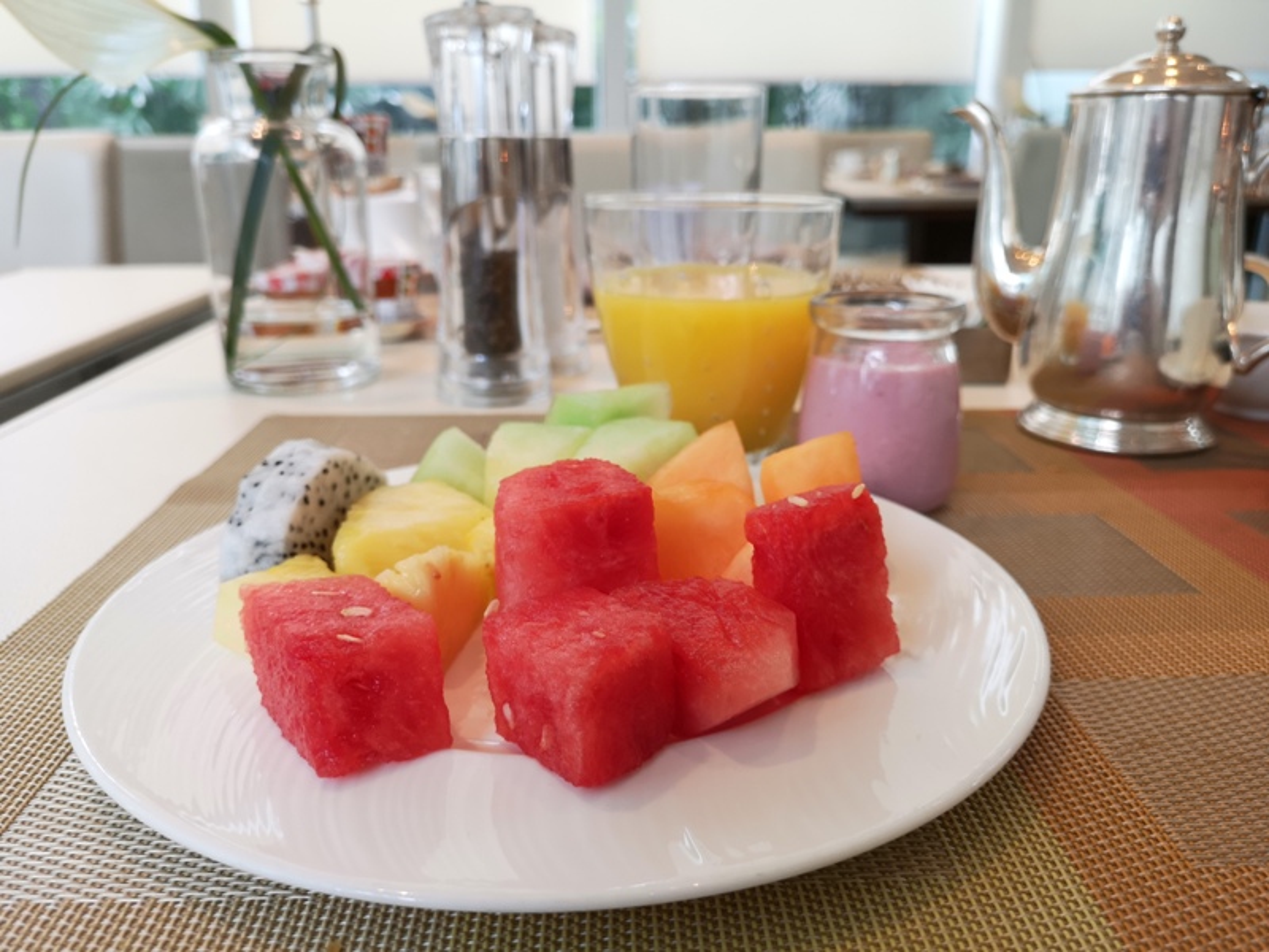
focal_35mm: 27
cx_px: 634
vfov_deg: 51.4
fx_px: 990
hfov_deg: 65.3
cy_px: 476
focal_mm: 3.95
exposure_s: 1/50
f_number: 1.8
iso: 64
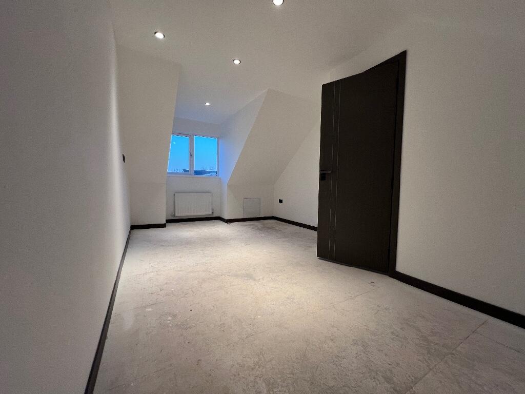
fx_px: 197
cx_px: 262
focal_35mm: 13
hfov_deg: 106.2
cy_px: 197
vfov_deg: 89.9
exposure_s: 1/100
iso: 160
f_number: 1.8
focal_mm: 1.57
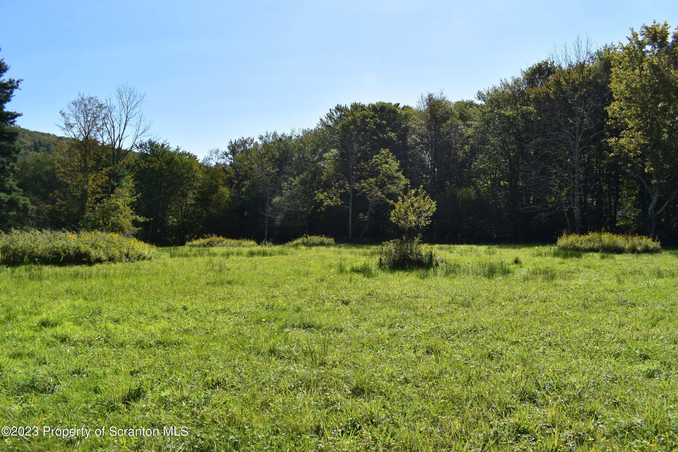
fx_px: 508
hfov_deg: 67.4
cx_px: 339
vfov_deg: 47.9
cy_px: 226
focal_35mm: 27
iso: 400
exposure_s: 1/500
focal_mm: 18
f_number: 11
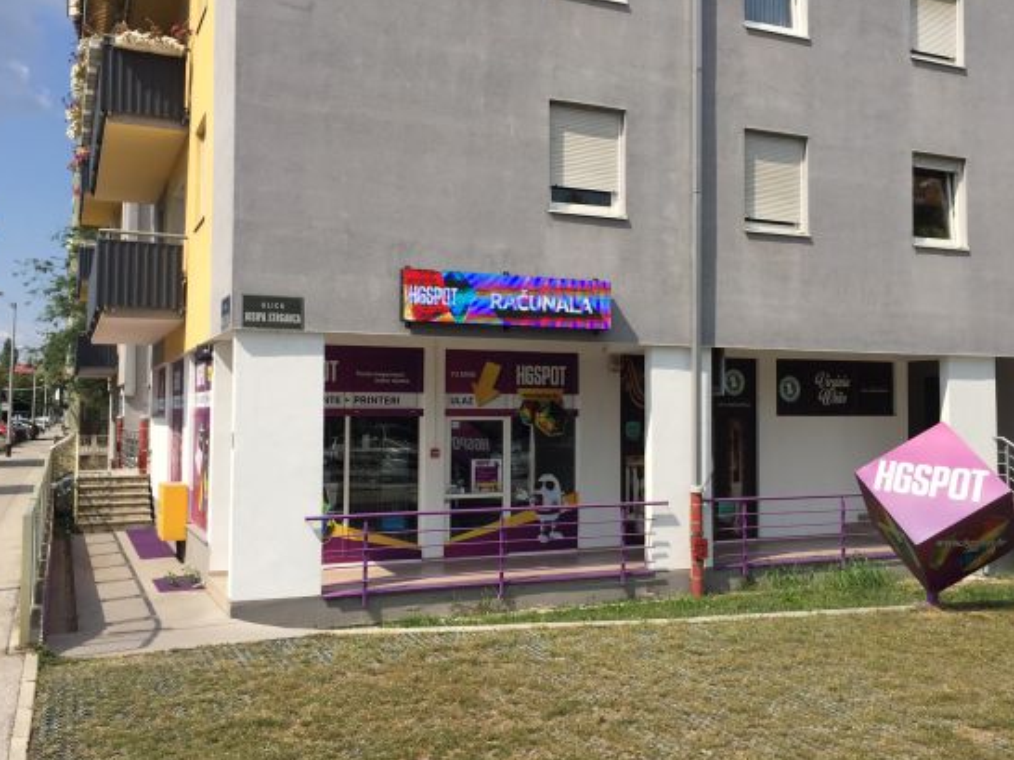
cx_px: 540
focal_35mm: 34
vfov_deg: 41.8
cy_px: 362
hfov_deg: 53.9
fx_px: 996
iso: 32
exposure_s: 1/2326
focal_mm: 4.15
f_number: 2.2
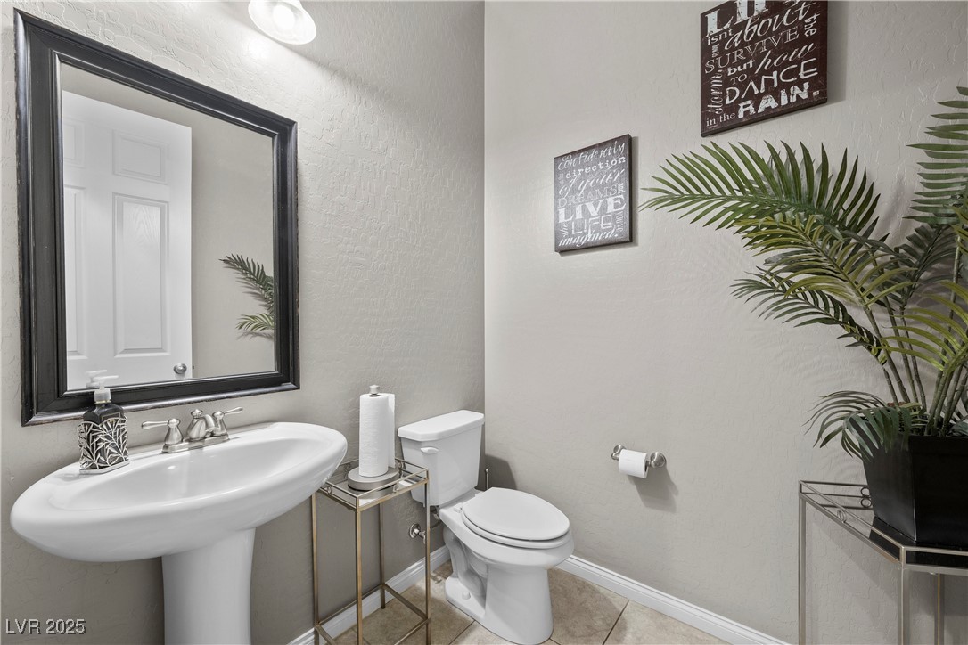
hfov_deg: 104.3
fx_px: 376
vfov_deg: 81.2
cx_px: 484
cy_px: 322
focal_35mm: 14
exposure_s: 1/1.25
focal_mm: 14
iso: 500
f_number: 8
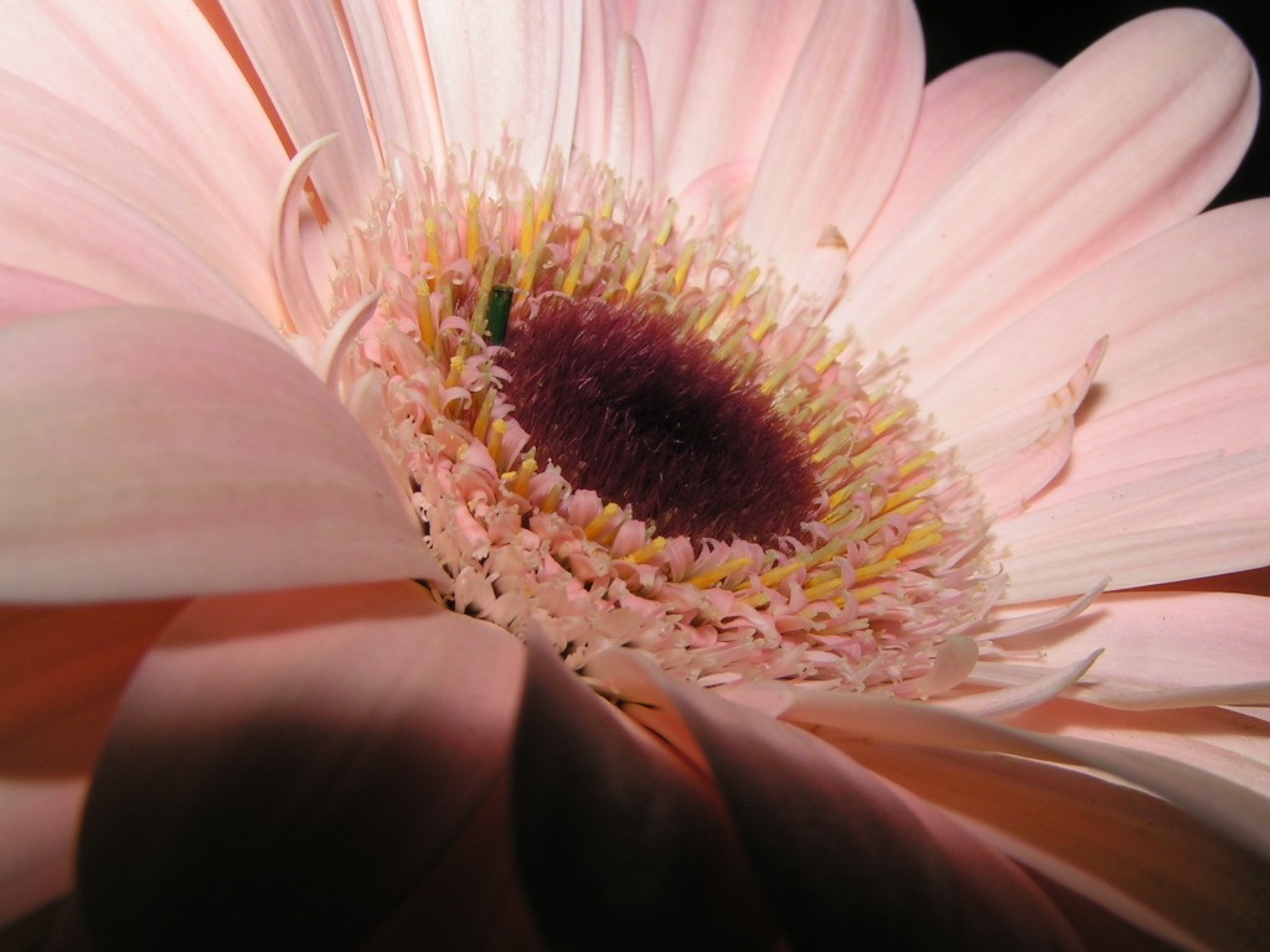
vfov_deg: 23.3
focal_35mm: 63
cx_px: 635
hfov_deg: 30.7
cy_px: 476
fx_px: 2311
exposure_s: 1/60
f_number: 8
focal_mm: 9.7
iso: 50
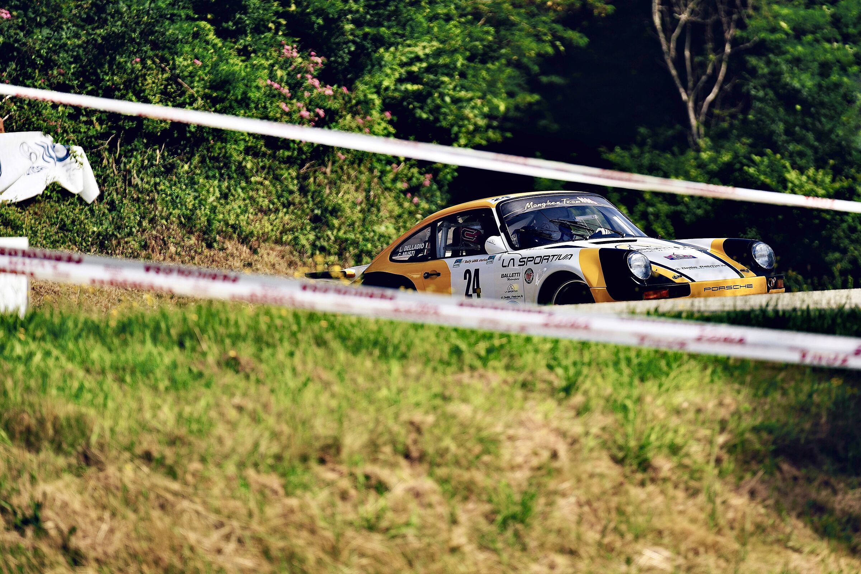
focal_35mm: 200
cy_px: 287
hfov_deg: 10.3
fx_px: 4783
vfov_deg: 6.9
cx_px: 430
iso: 100
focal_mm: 200
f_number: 2.8
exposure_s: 1/2000
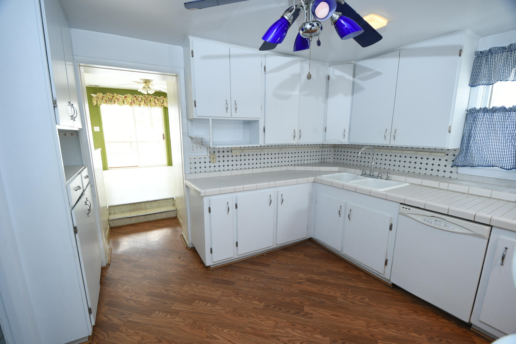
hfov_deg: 100.4
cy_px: 172
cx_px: 258
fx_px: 215
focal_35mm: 15
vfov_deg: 77.3
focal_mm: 10
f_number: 4
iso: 100
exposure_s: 1/25
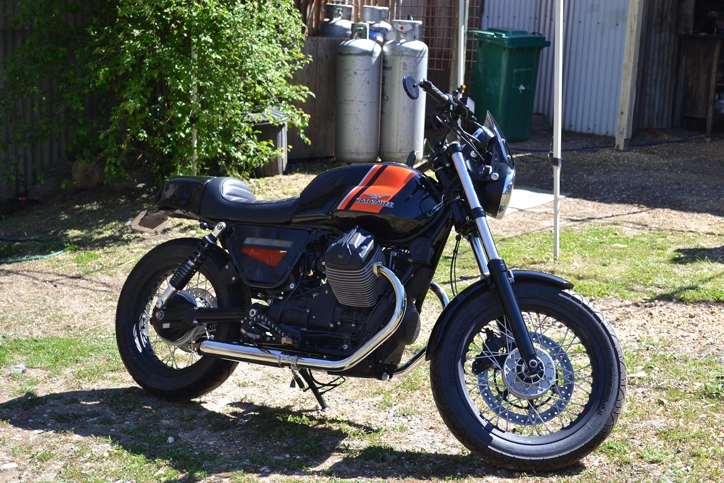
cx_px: 362
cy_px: 242
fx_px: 1086
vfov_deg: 25.1
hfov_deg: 36.9
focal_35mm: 54
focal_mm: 36
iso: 100
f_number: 5.6
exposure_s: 1/125
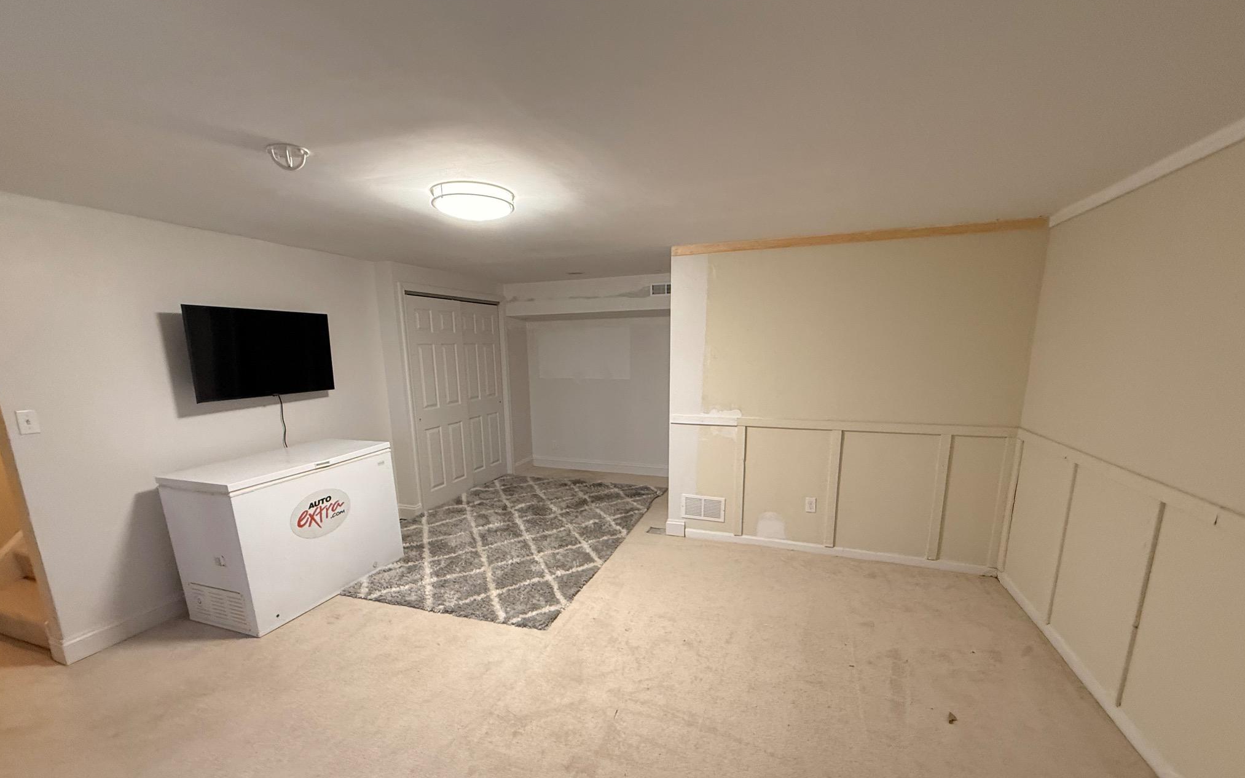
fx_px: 509
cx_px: 624
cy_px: 454
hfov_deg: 101.5
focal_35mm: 15
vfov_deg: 74.2
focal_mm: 2.22
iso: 320
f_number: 2.2
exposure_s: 1/60
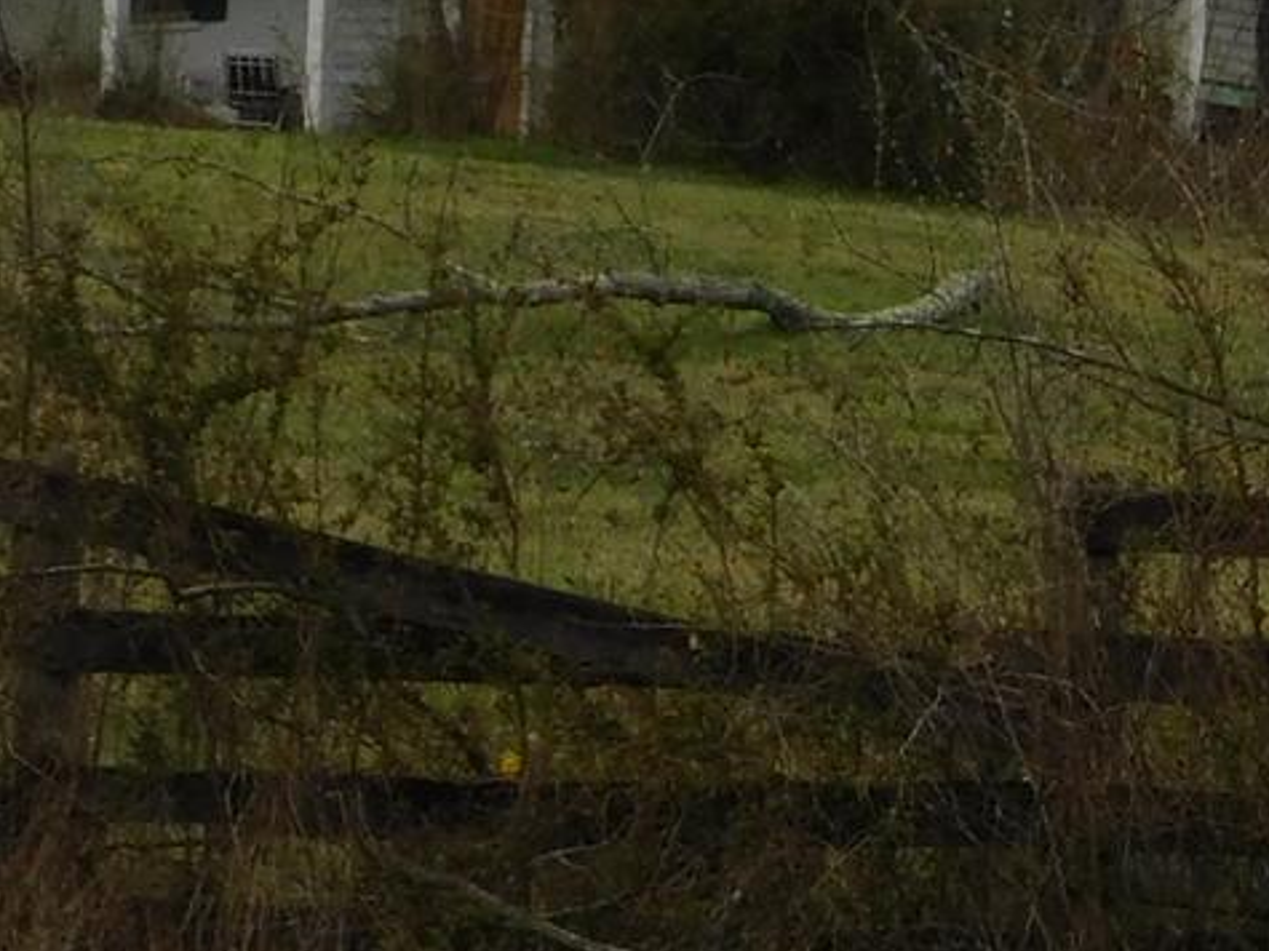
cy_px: 1613
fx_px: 8063
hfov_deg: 9.0
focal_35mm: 220
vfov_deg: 6.6
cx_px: 1194
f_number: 3.8
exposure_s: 1/500
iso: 125
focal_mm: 9
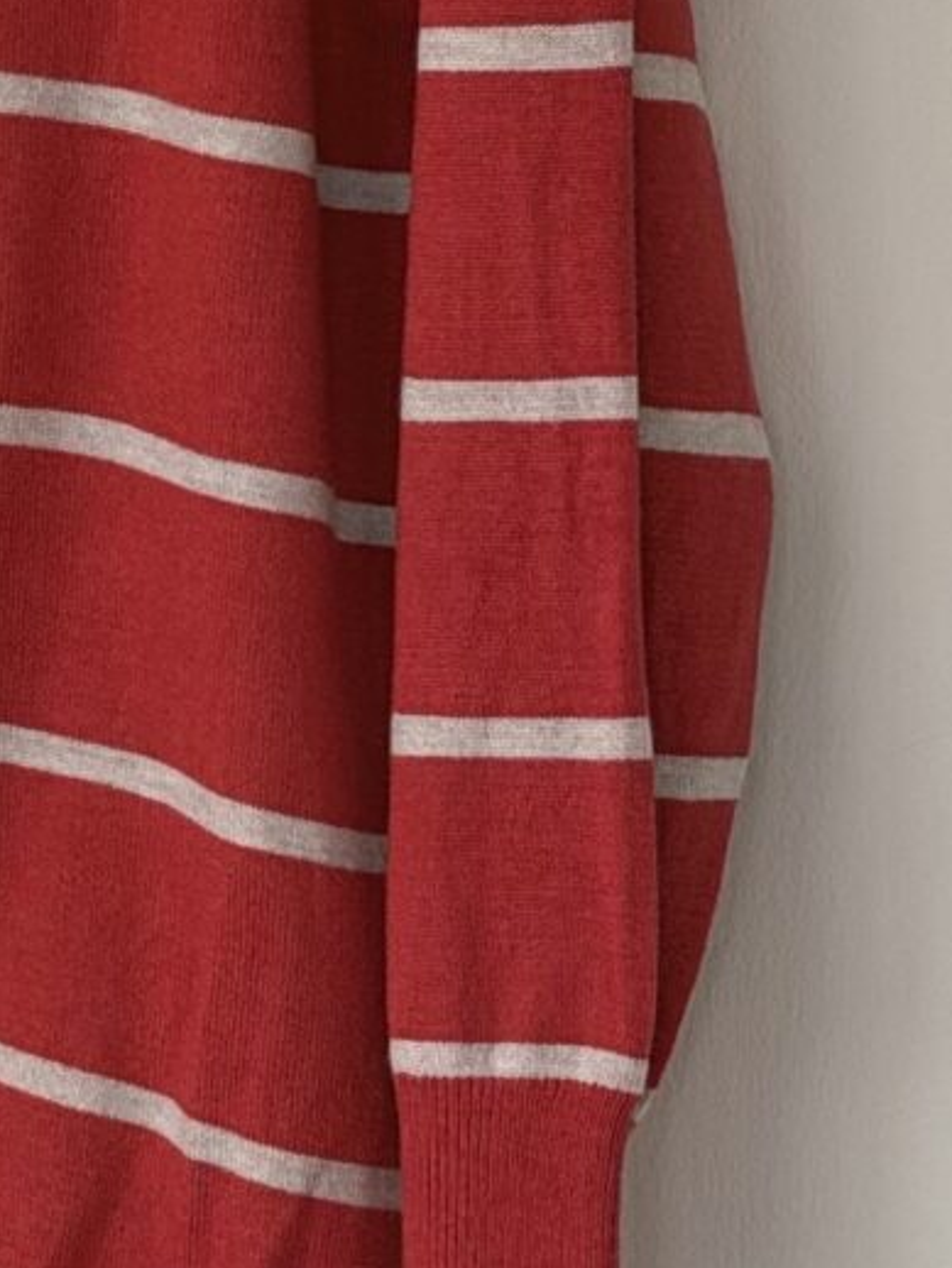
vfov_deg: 8.3
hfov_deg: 6.2
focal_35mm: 237
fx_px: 8683
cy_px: 414
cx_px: -558
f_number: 1.78
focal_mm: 6.76
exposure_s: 1/117
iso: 100
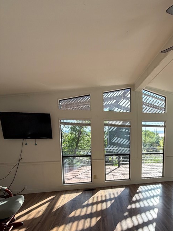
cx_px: 134
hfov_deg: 57.3
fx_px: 147
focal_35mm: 22
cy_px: 151
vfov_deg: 74.4
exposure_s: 1/376
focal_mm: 2.22
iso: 50
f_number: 2.2
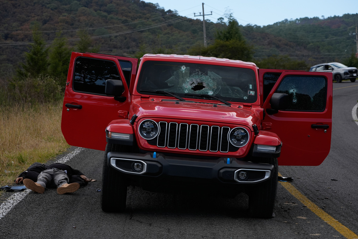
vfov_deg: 13.7
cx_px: 179
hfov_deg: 20.4
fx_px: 995
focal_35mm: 100
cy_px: 120
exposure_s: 1/500
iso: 500
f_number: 10
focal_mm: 100
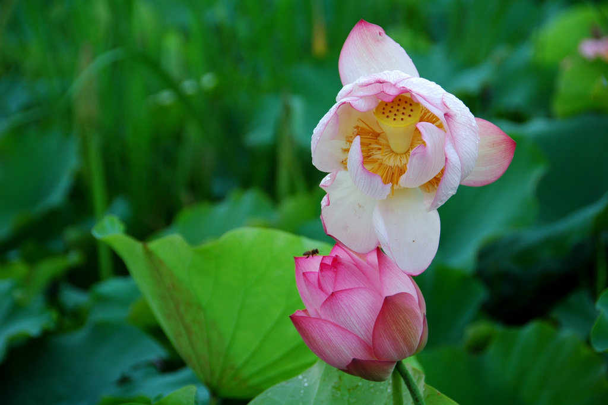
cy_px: 202
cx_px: 304
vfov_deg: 11.4
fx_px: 2025
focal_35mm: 120
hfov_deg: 17.1
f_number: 5.3
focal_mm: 80
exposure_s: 1/125
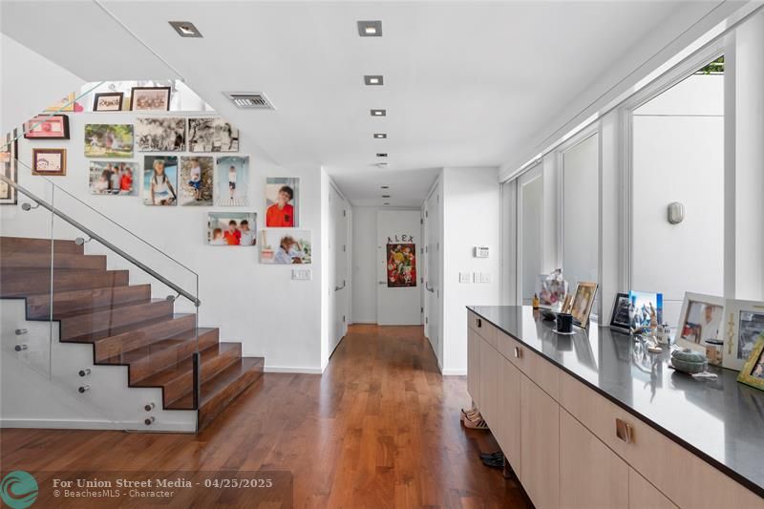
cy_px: 254
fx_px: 339
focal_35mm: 16
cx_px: 382
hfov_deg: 96.7
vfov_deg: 73.7
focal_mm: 16
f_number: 9
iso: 100
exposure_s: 2
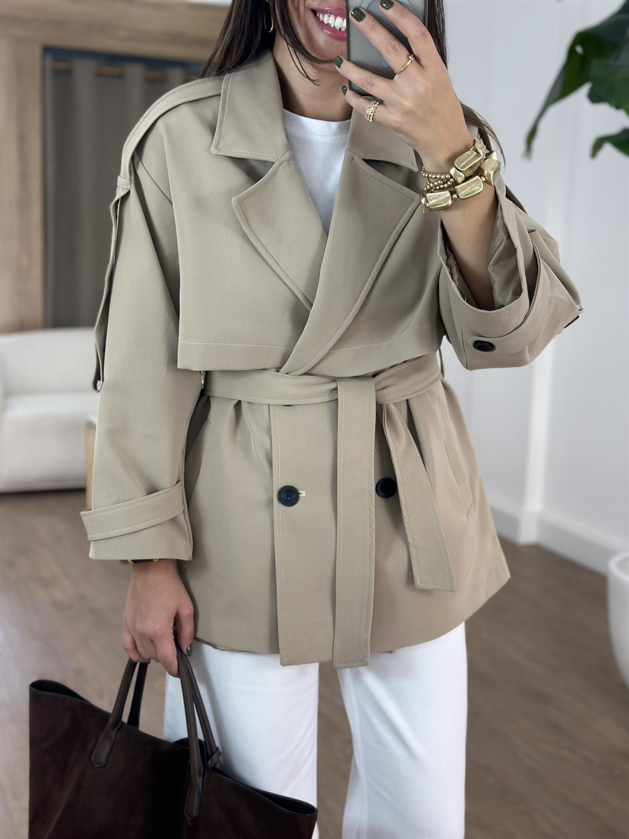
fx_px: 1163
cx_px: 314
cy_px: 420
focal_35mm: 48
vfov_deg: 39.7
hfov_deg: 30.3
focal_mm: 6.86
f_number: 1.78
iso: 80
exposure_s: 1/227
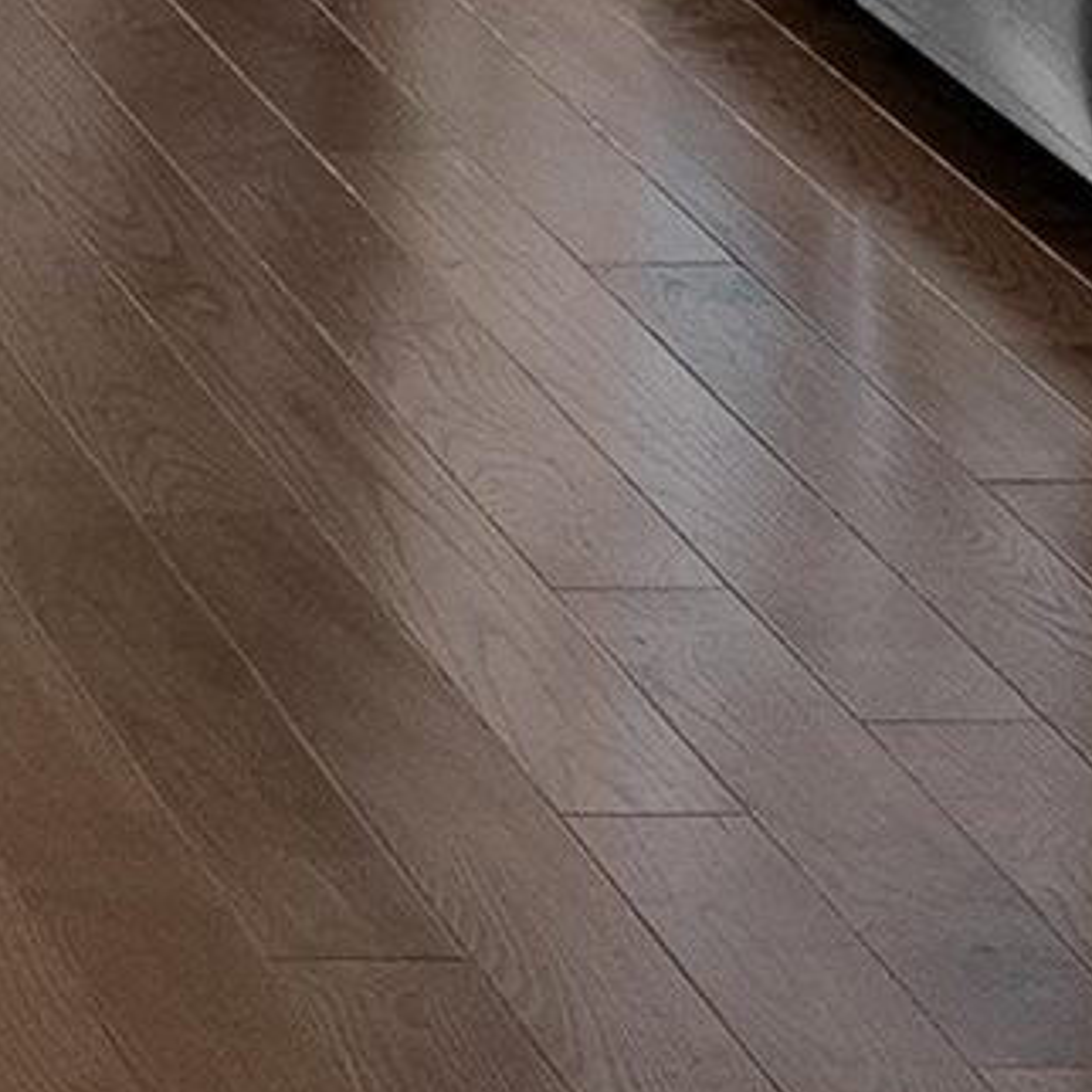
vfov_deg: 5.8
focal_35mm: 284
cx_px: -1909
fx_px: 10136
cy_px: -2177
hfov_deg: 5.8
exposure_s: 1/4
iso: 320
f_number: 8
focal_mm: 35
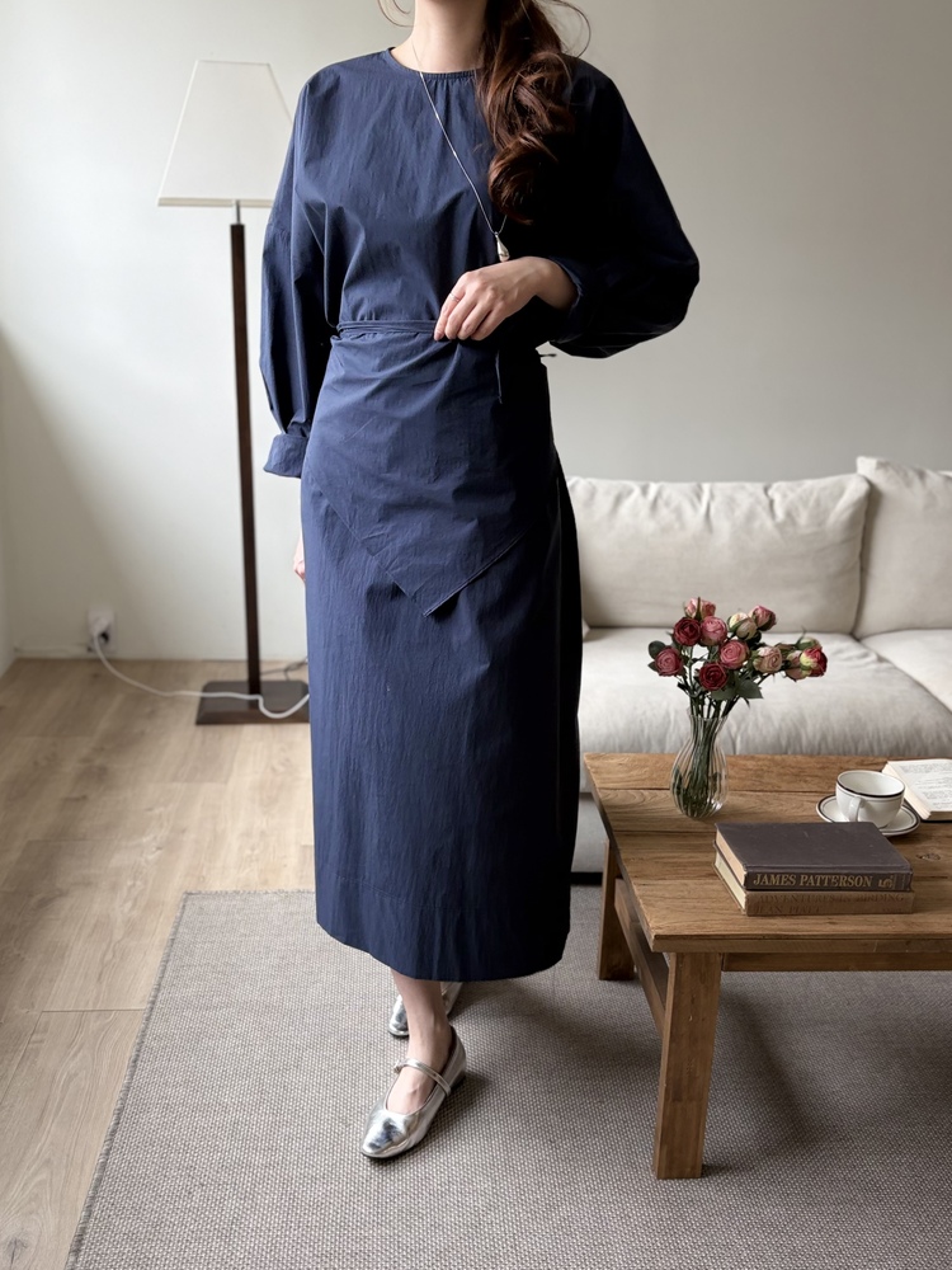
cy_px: 635
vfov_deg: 67.3
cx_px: 476
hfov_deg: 53.1
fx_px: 953
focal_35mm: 26
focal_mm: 5.96
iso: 100
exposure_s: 1/60
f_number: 1.6
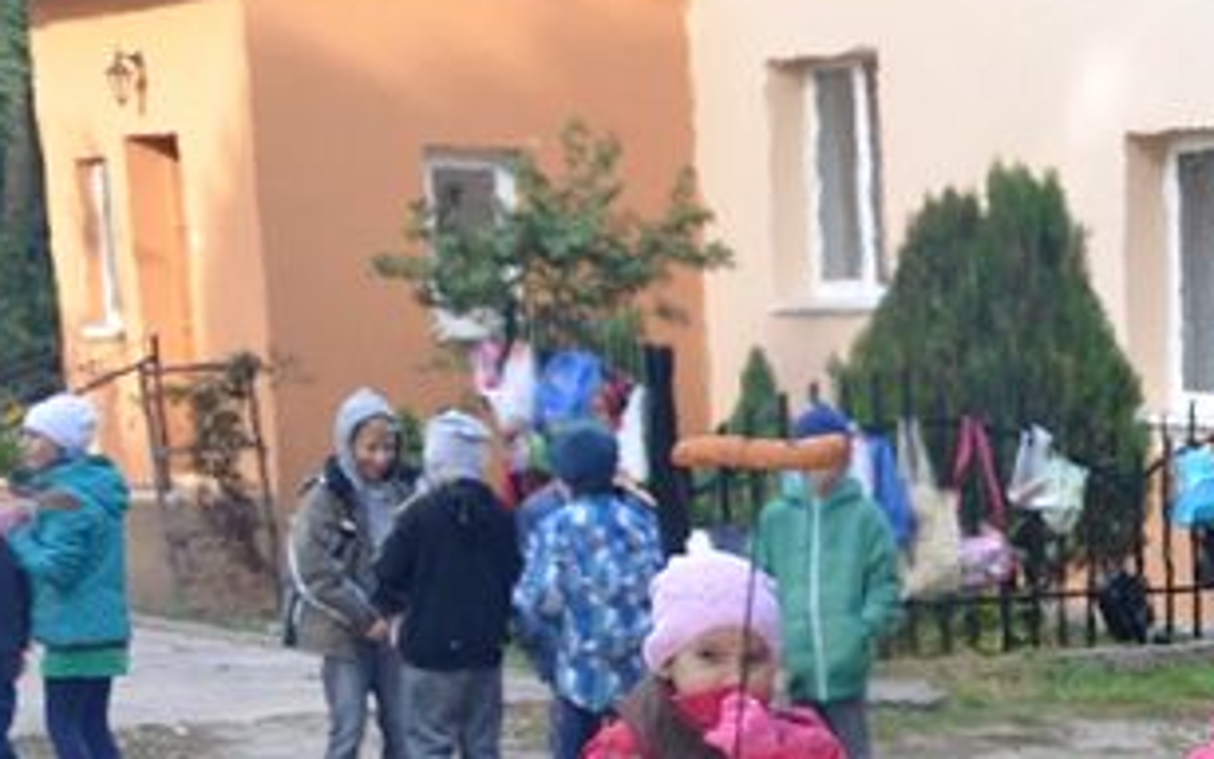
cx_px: 1499
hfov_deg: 17.9
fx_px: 3640
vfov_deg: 11.6
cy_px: 990
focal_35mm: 110
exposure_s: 1/80
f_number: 4
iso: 100
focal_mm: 26
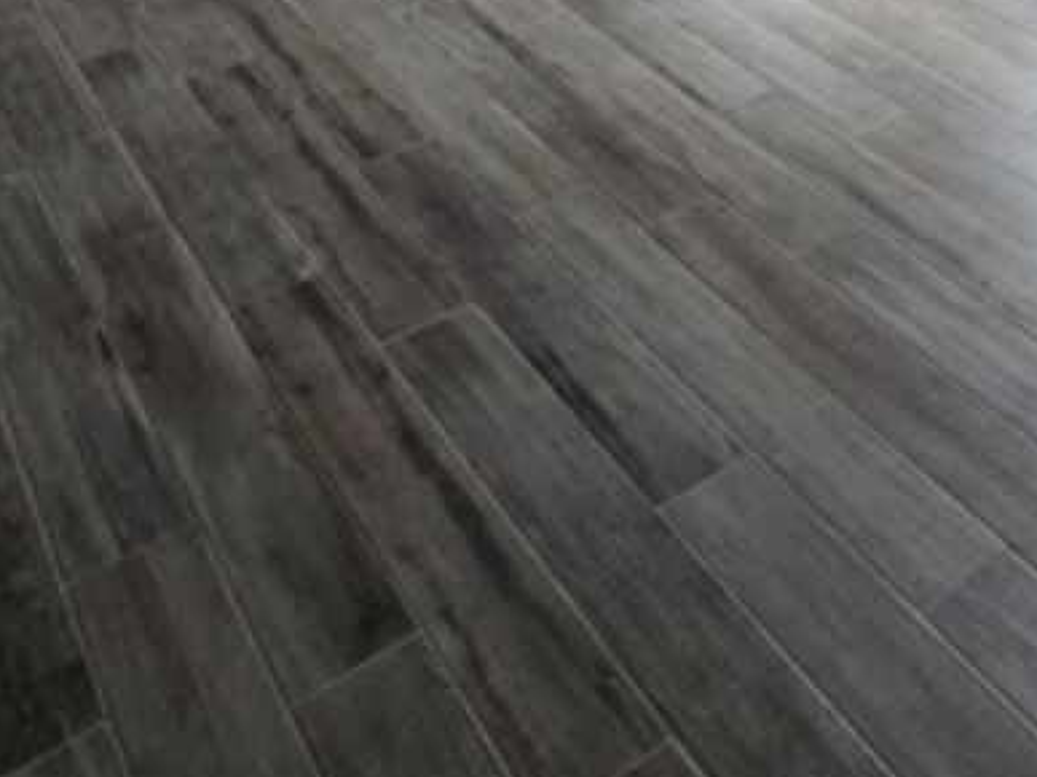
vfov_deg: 23.7
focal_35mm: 43
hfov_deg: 43.3
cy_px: -490
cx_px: 681
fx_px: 1288
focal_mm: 2.2
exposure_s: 1/60
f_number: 2.2
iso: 320
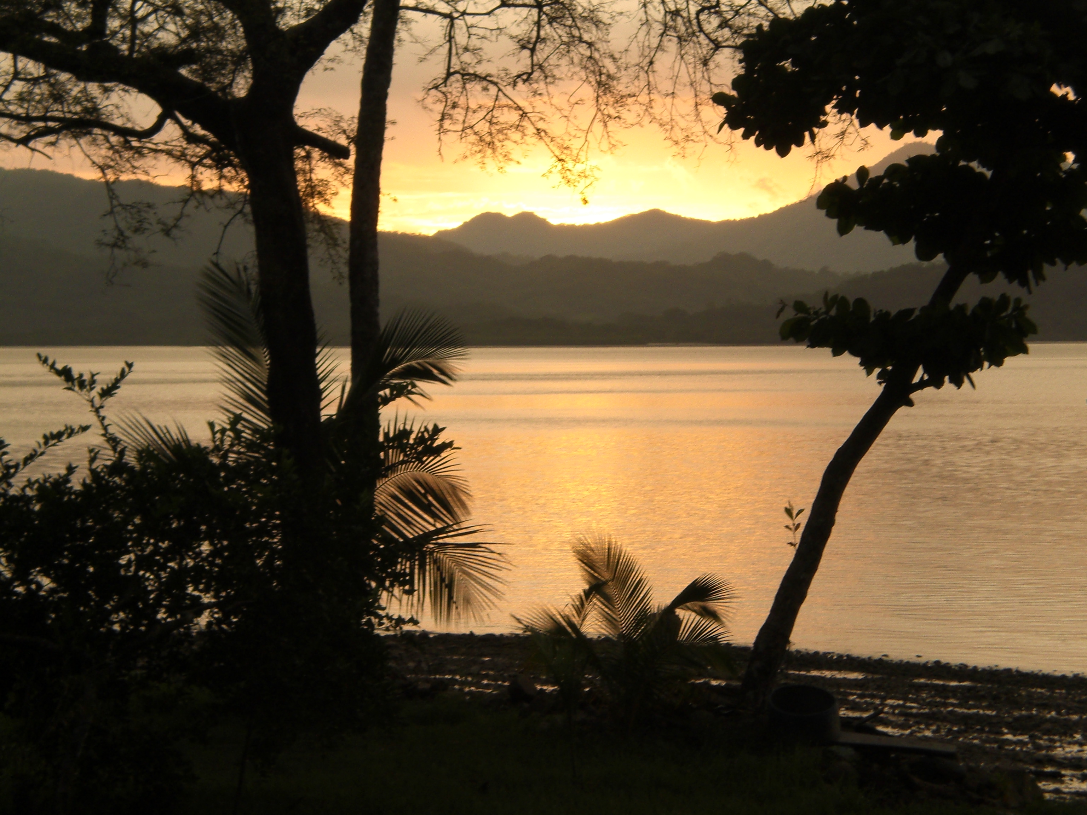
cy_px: 408
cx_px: 544
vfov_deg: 14.8
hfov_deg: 19.6
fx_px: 3140
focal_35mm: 100
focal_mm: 16.51
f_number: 5.4
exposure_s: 1/60
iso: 100
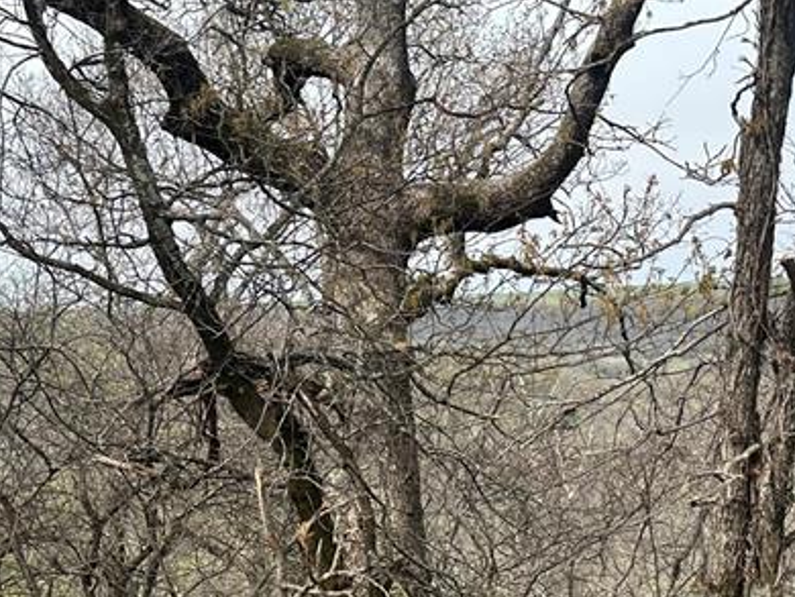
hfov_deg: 30.4
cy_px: 632
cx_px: 255
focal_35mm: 63
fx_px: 1448
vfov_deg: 22.2
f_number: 1.78
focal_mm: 6.86
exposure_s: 1/2252
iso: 80
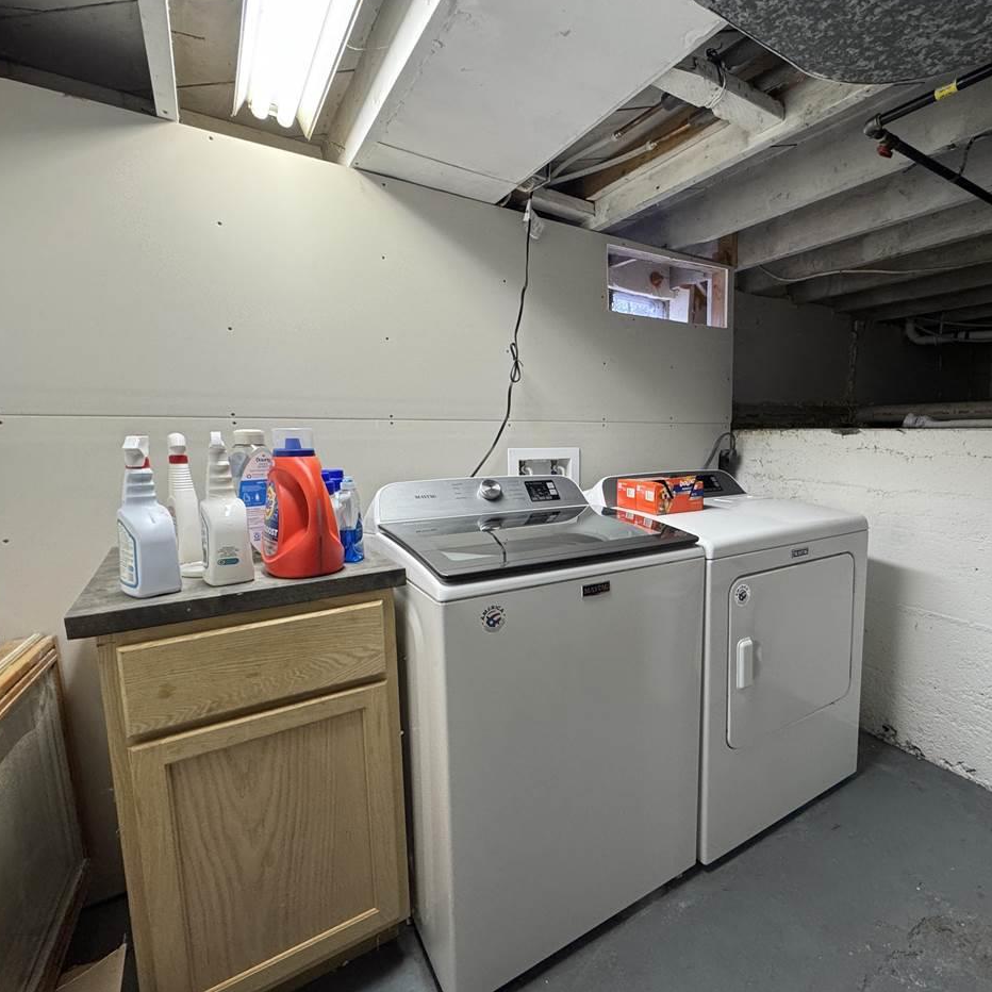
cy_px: 499
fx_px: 551
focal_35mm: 17
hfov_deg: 82.8
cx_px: 601
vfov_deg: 84.0
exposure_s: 1/60
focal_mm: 2.22
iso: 200
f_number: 2.2
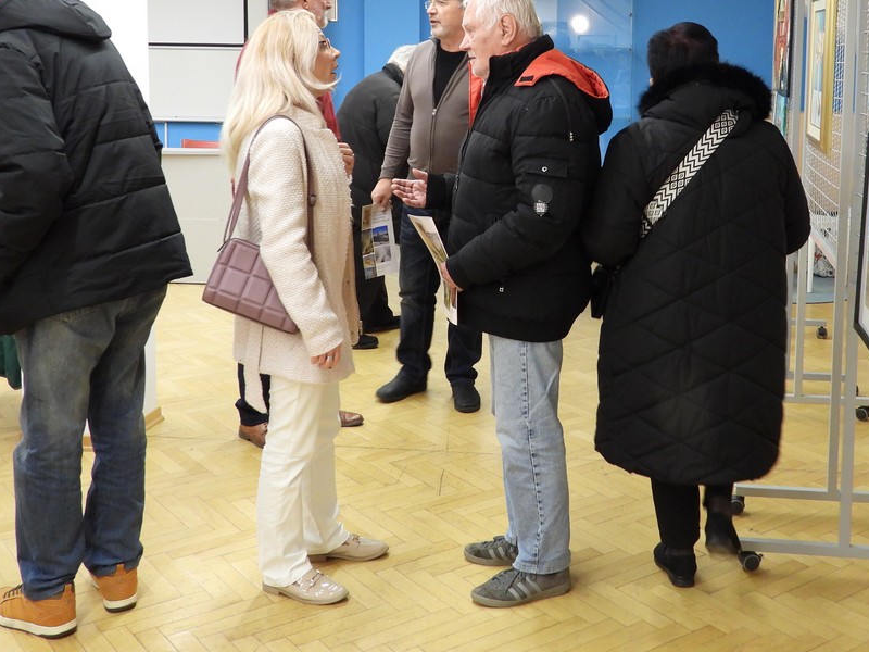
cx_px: 537
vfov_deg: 31.7
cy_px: 185
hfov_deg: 41.8
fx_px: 1130
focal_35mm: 45
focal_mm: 5.4
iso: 400
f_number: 3.2
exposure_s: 1/30
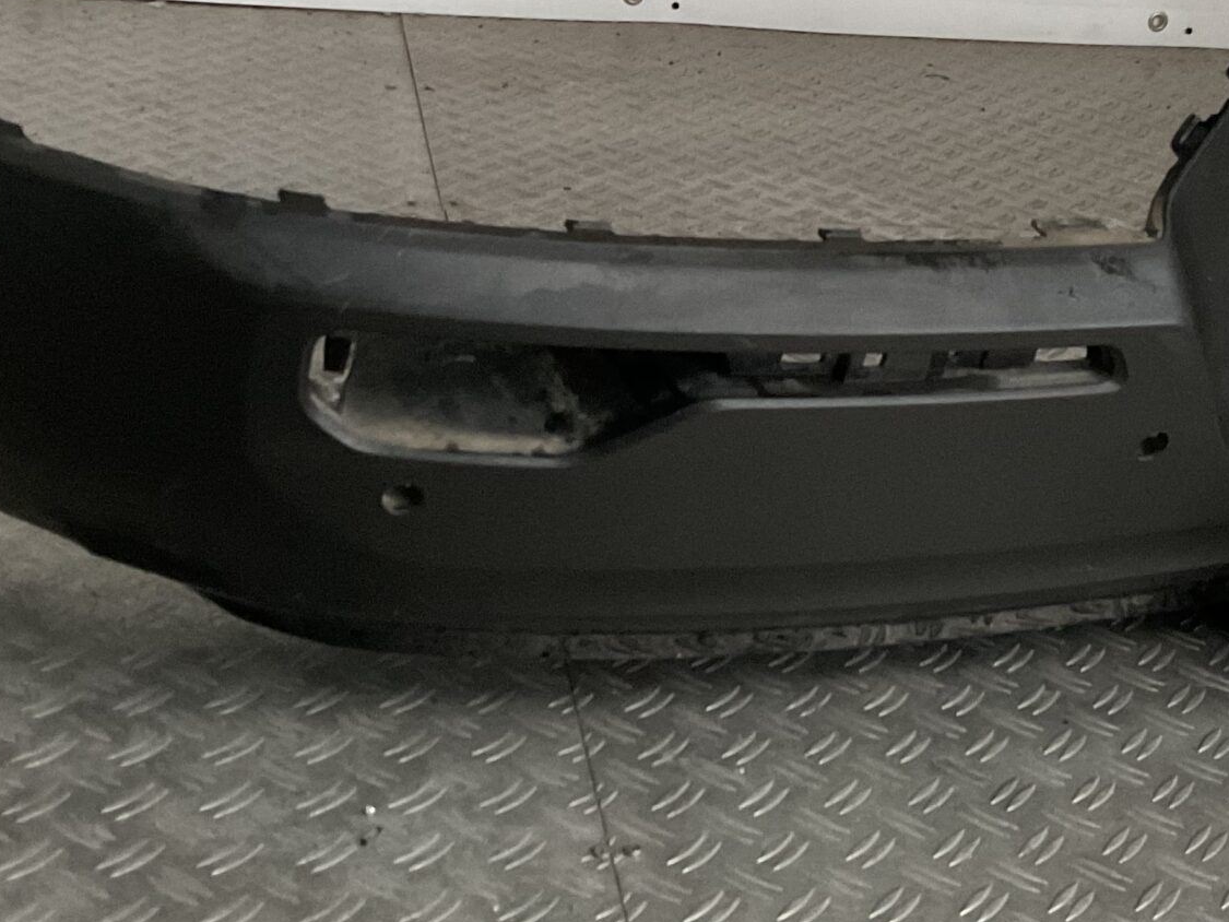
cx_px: 778
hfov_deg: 29.3
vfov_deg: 22.1
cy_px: 253
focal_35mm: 66
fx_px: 2344
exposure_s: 1/40
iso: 320
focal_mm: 3
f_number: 1.8
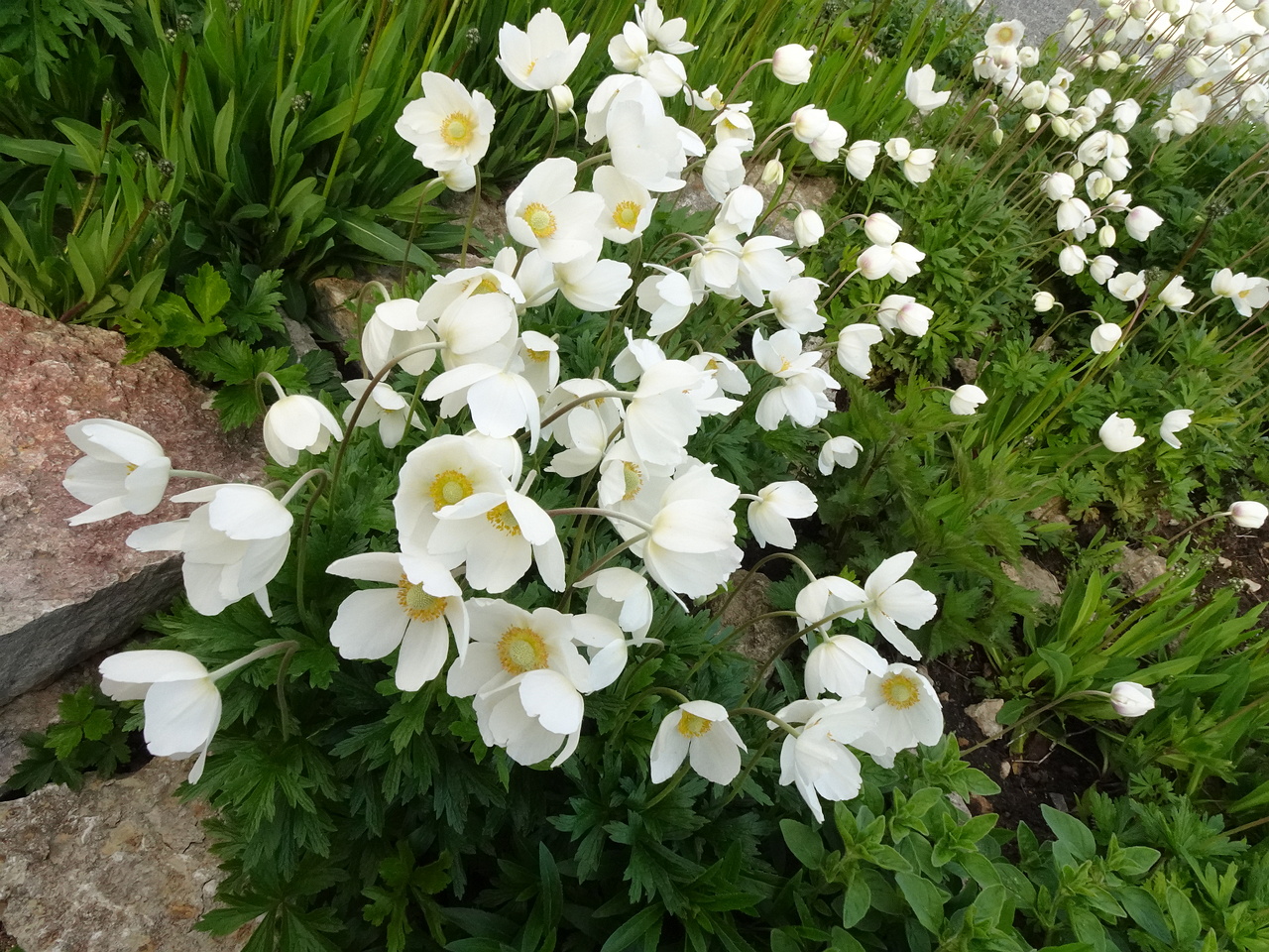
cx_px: 634
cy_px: 476
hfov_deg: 71.6
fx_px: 880
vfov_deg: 56.8
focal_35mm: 24
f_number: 7.1
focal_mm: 4.27
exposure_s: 1/200
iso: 400
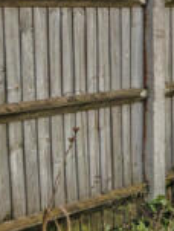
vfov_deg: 17.2
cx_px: 739
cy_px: -198
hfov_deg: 7.7
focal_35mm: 91
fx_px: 607
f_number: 8
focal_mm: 14
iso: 200
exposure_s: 1/500
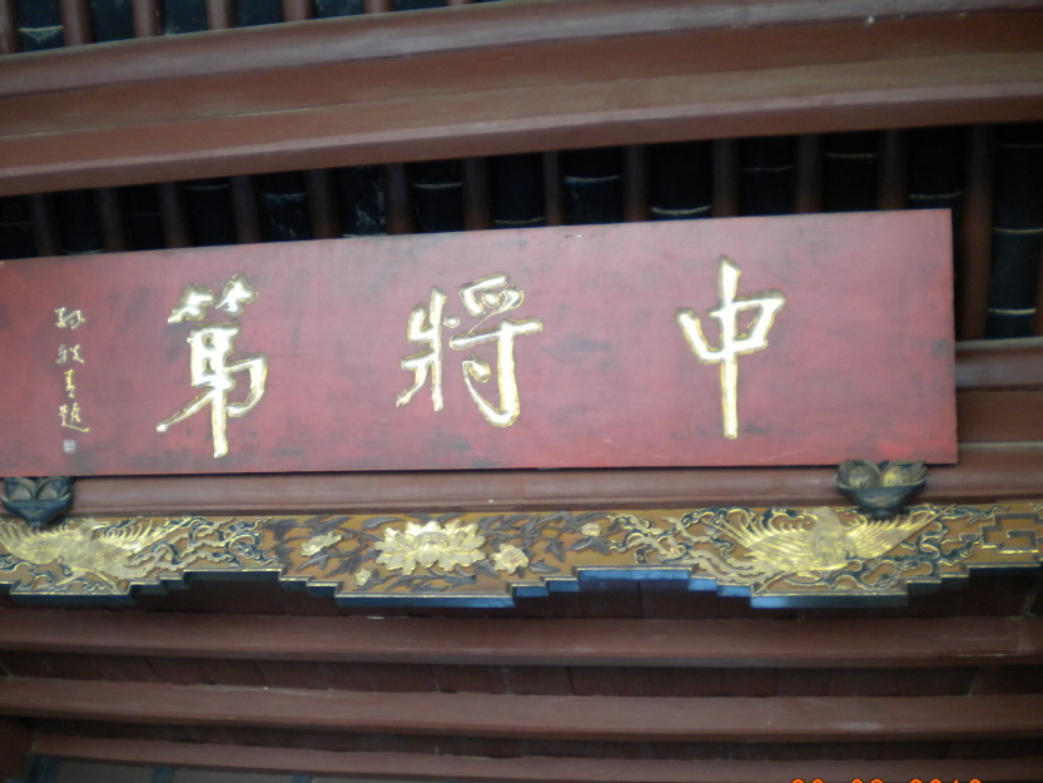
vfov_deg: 33.6
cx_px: 422
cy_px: 415
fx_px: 1296
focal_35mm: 43
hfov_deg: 43.6
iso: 214
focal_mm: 6.3
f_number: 3.1
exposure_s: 1/59.8
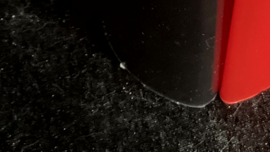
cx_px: 207
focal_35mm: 93
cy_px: -112
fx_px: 666
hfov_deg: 22.7
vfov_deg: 12.1
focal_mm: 3.99
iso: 640
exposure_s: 1/15
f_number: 1.8
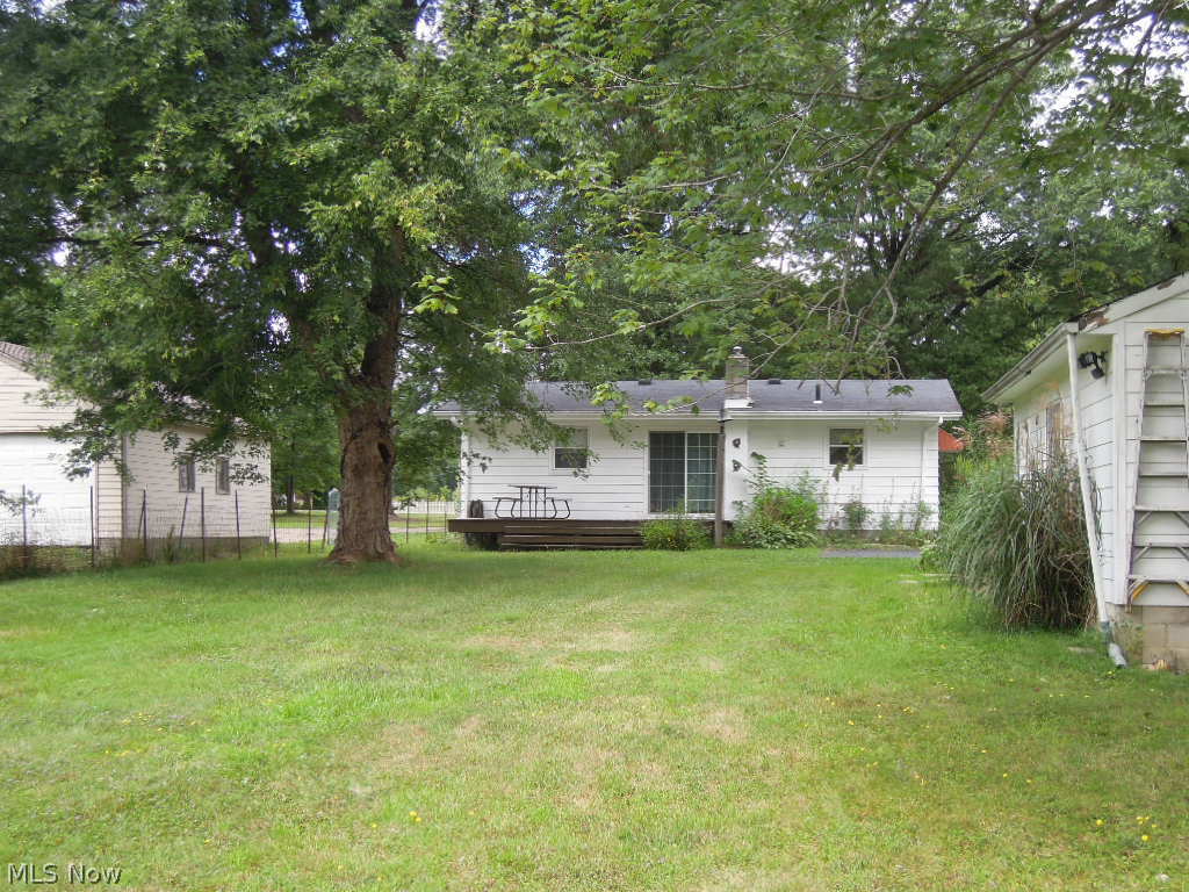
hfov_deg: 42.1
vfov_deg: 32.2
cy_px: 446
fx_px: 1546
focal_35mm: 45
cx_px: 594
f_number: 3.5
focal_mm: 8.1
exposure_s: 1/320
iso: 160
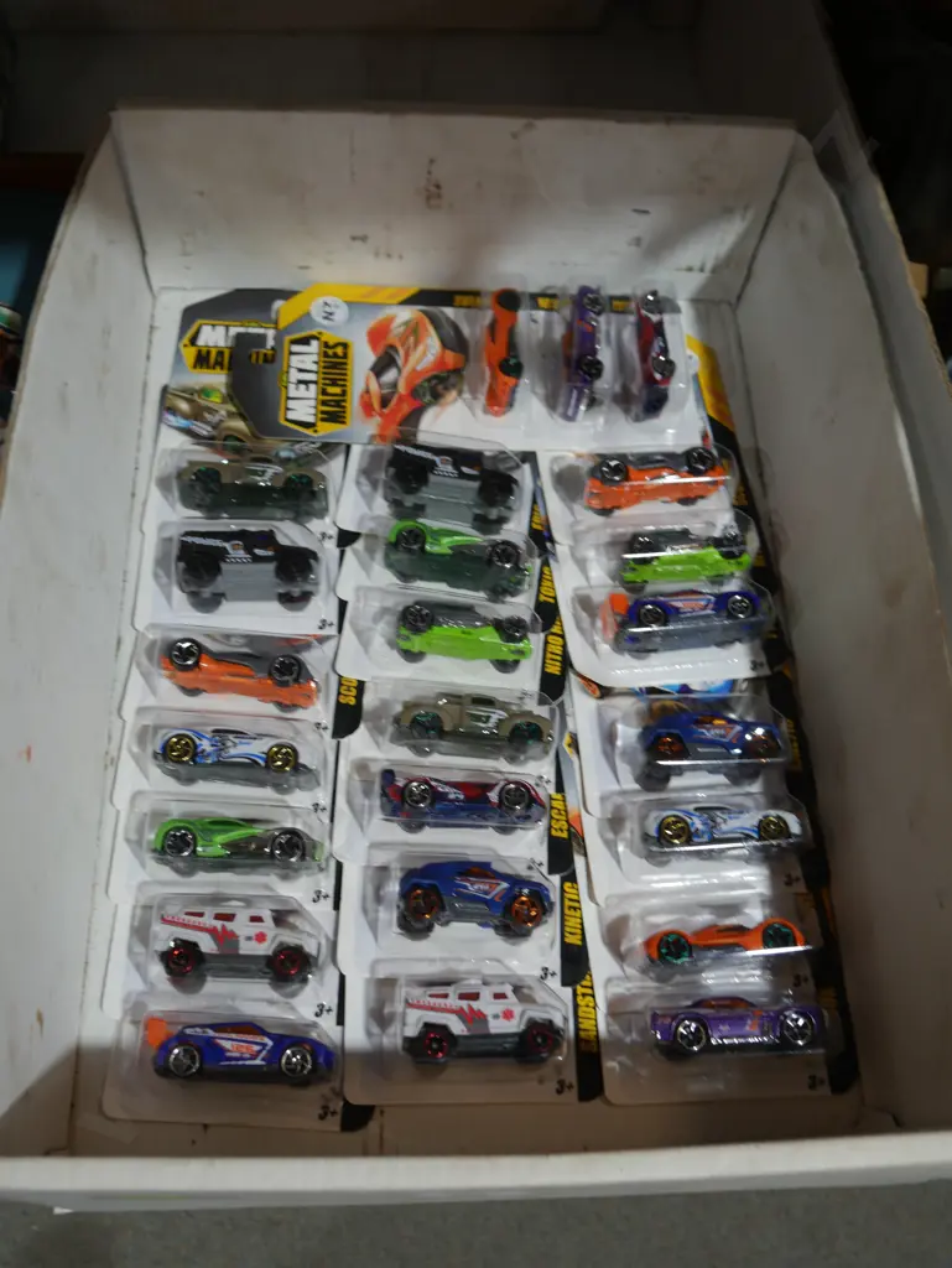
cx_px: 476
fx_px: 1246
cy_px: 634
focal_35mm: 34
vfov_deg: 53.9
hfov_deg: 41.8
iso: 200
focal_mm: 17
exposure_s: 1/60
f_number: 4
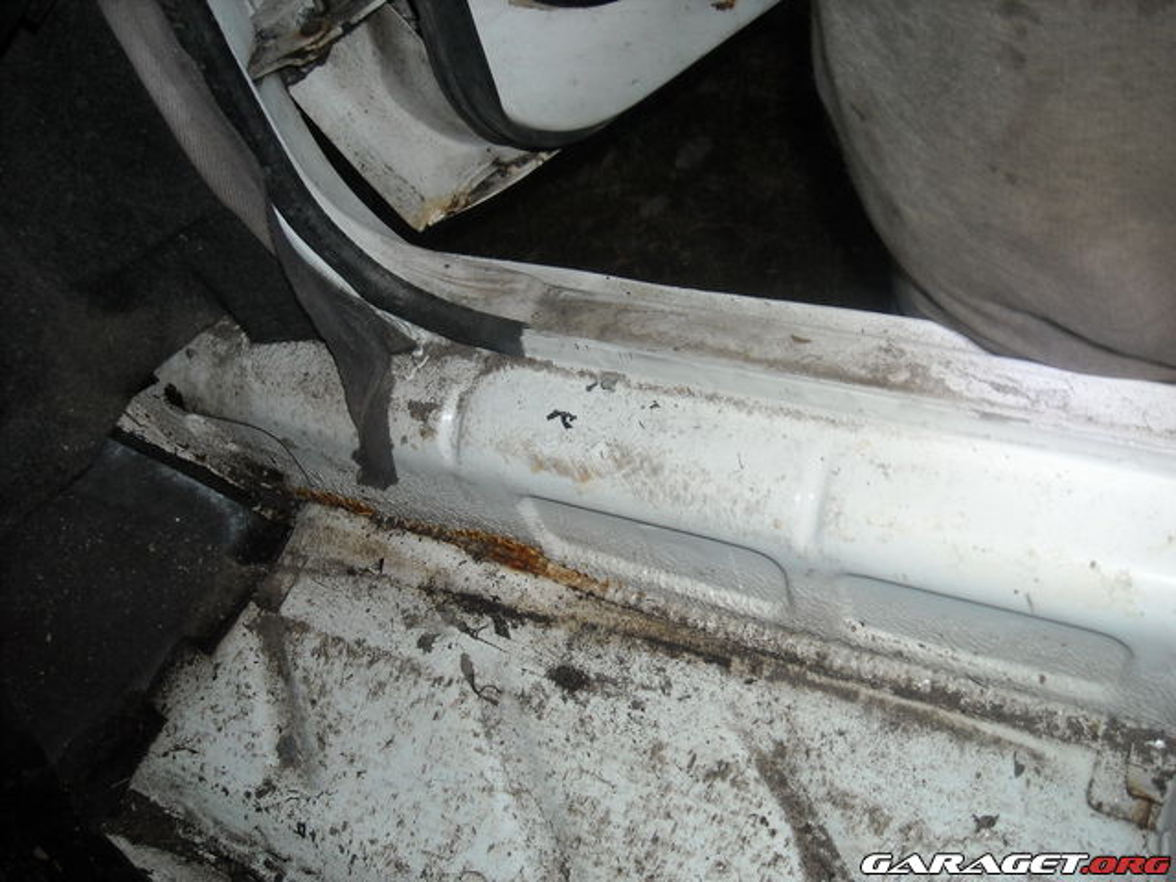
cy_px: 441
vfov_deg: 40.7
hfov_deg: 52.6
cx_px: 588
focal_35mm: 35
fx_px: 1189
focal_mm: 5.7
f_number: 2.8
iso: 200
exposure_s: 1/60
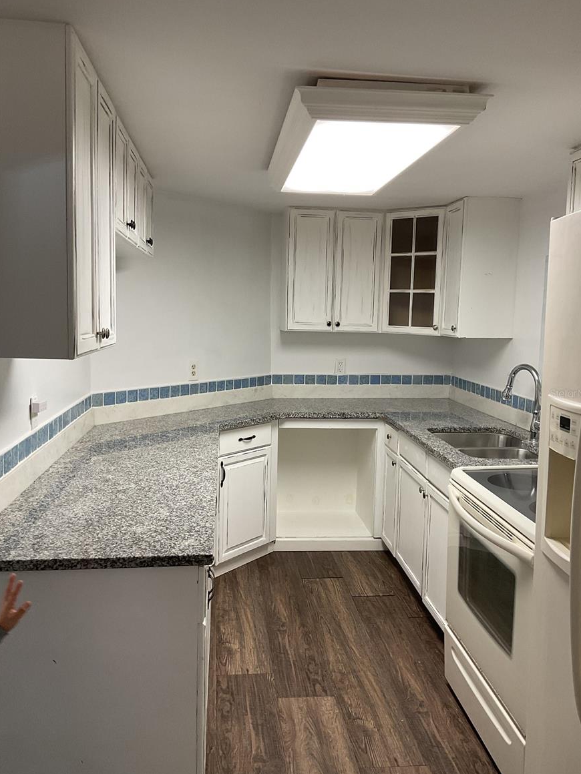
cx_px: 297
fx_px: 671
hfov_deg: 46.8
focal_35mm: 30
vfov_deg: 60.0
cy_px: 393
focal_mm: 3
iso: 50
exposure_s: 1/60
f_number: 1.8
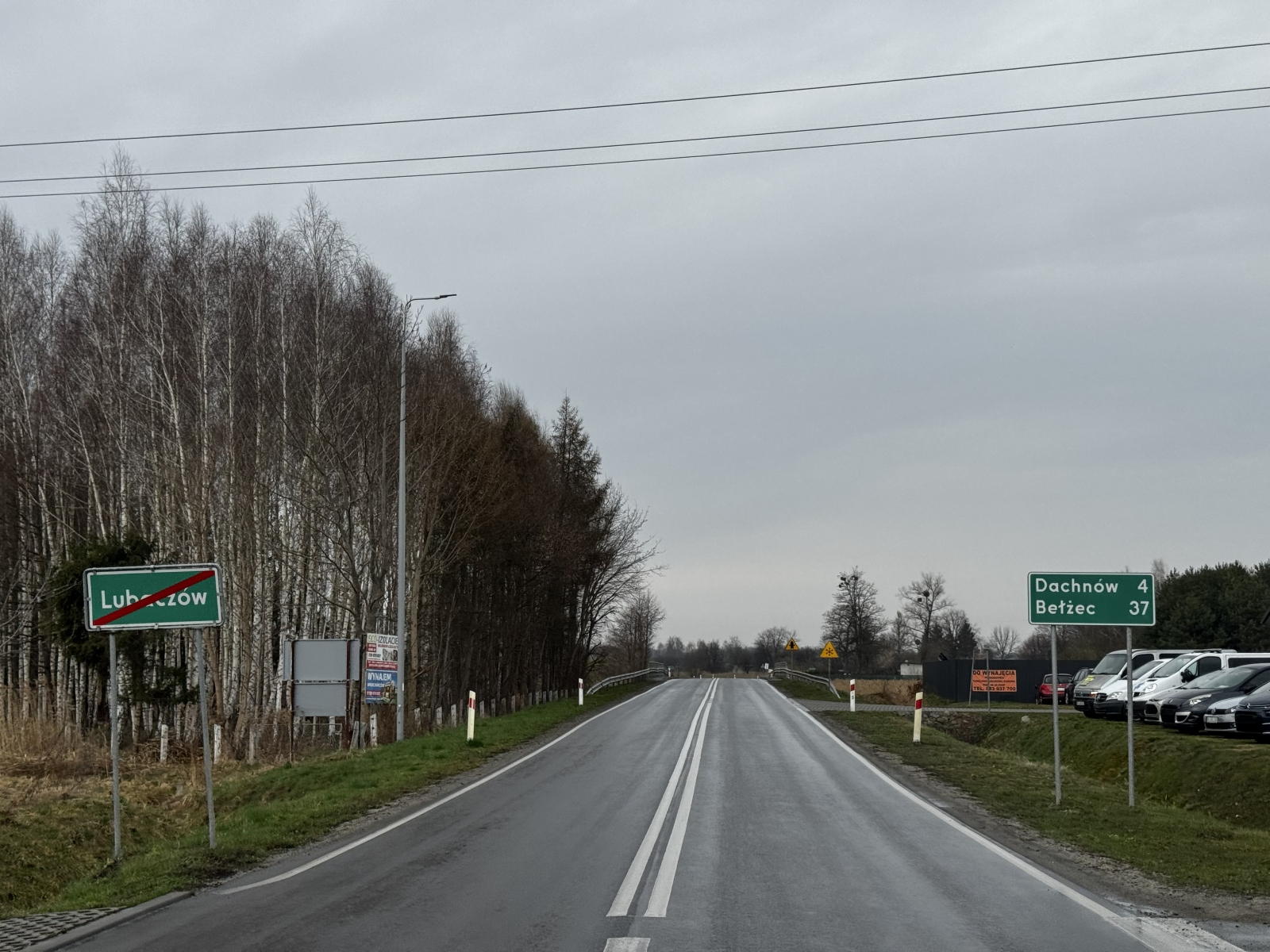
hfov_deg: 39.7
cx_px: 635
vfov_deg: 30.3
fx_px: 1761
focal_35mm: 48
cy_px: 476
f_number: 1.78
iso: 64
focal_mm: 6.76
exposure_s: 1/1923
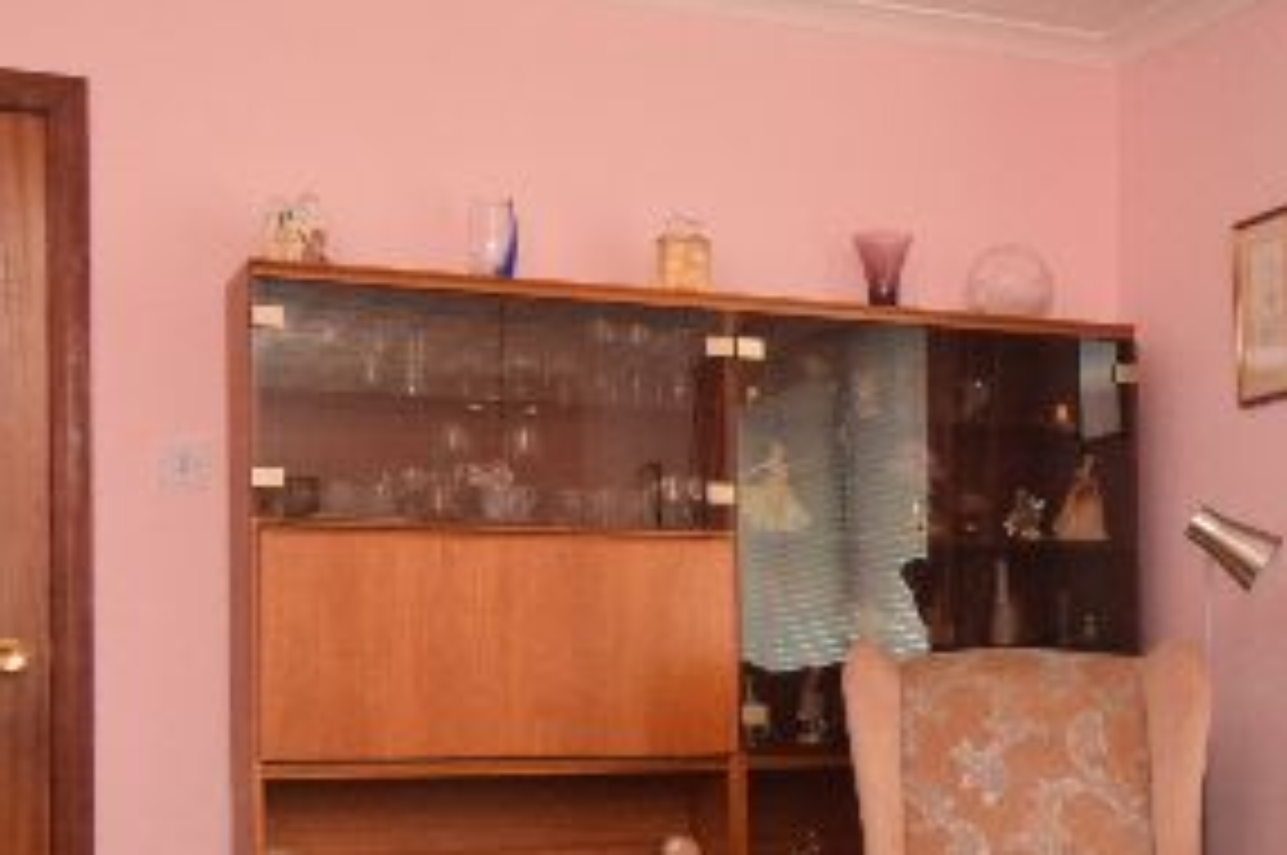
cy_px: 711
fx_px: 2250
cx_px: 1112
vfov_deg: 21.2
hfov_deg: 30.8
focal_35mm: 63
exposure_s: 1/125
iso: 800
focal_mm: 10
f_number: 5.6
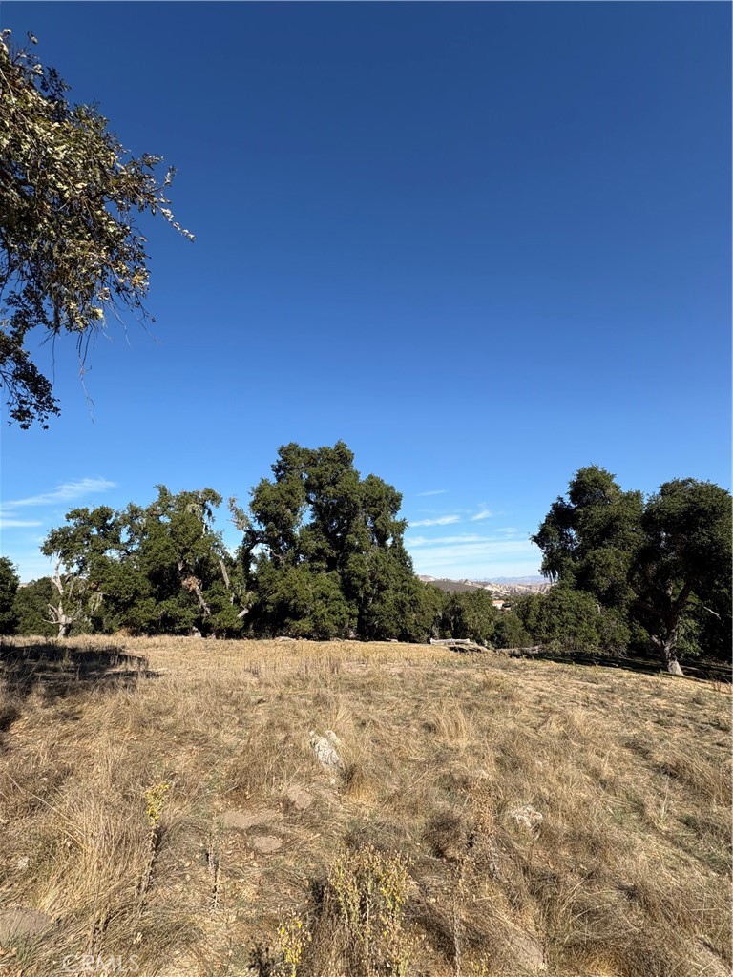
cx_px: 366
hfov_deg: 85.7
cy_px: 488
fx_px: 395
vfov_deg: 102.1
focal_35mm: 14
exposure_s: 1/1449
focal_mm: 2.22
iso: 50
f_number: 2.2
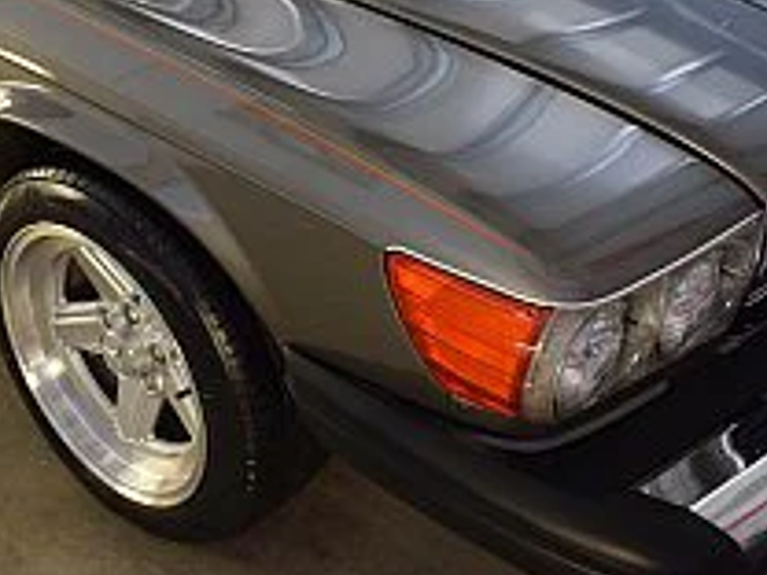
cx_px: 266
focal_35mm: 50
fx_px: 1108
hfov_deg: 37.8
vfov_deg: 28.4
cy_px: 105
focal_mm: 18
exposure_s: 1/60
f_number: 4
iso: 640
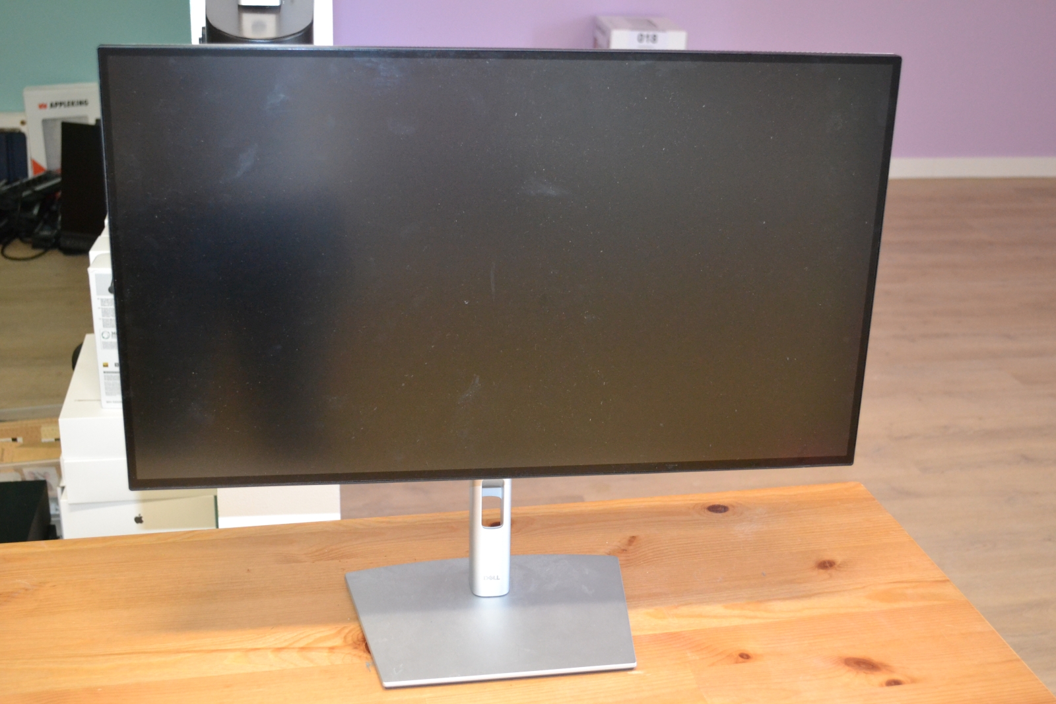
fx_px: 1320
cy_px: 352
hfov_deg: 43.6
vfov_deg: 29.9
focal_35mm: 45
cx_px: 528
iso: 2200
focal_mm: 30
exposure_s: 1/60
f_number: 4.5
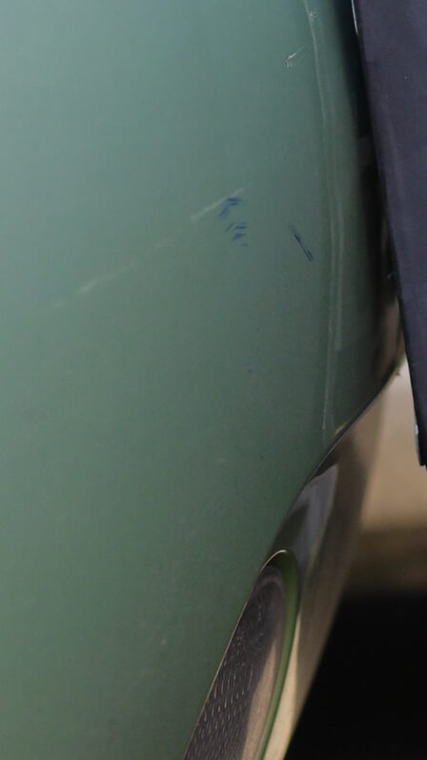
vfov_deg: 12.3
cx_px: 602
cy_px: 187
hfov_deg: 6.9
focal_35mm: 175
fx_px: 3524
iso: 200
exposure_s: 1/320
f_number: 2.5
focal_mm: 25
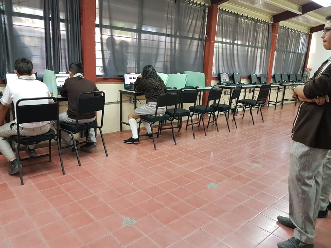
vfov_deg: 53.1
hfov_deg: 67.3
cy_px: 124
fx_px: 249
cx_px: 166
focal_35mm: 26
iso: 160
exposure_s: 1/24
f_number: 1.7
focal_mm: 4.2
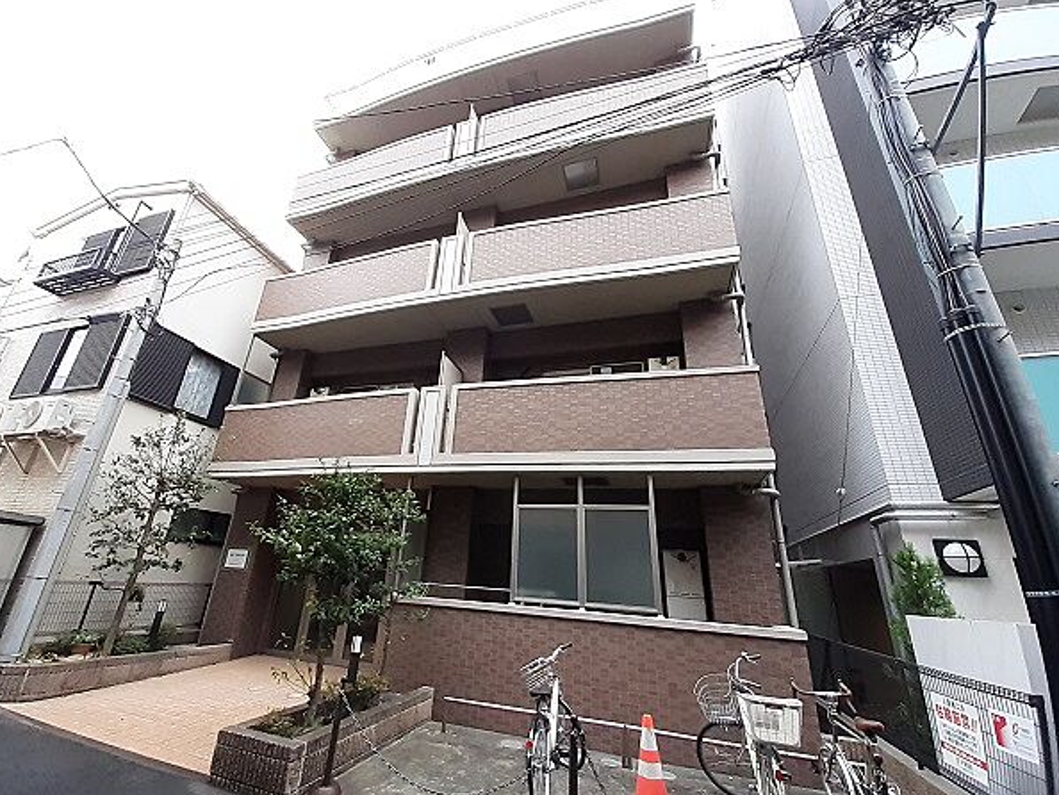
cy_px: 410
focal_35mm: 14
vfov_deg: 85.7
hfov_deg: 101.9
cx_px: 497
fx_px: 428
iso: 80
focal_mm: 1.13
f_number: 2.2
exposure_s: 1/120
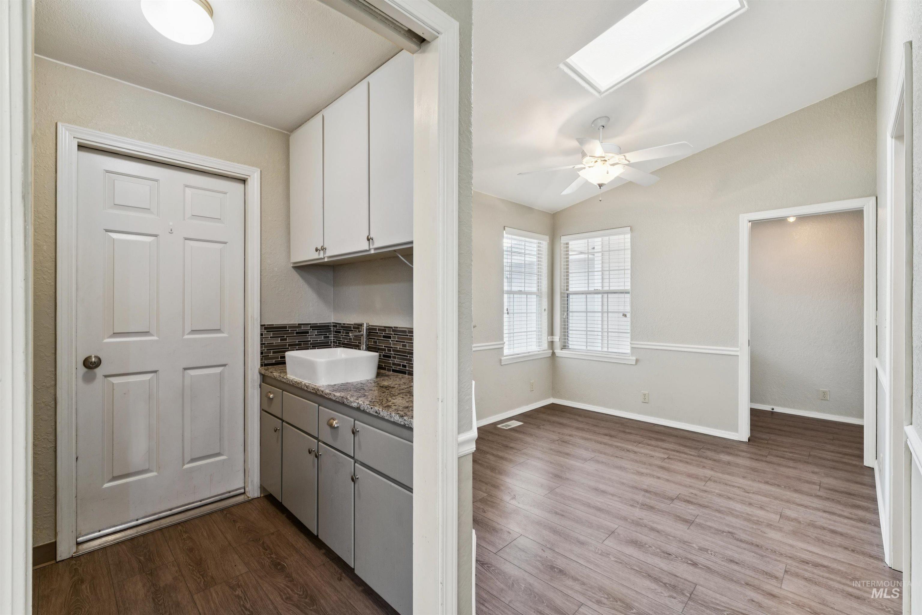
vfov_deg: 75.5
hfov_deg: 98.5
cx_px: 461
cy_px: 308
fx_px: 397
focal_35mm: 16
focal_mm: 15.5
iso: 400
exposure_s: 1/5
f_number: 13
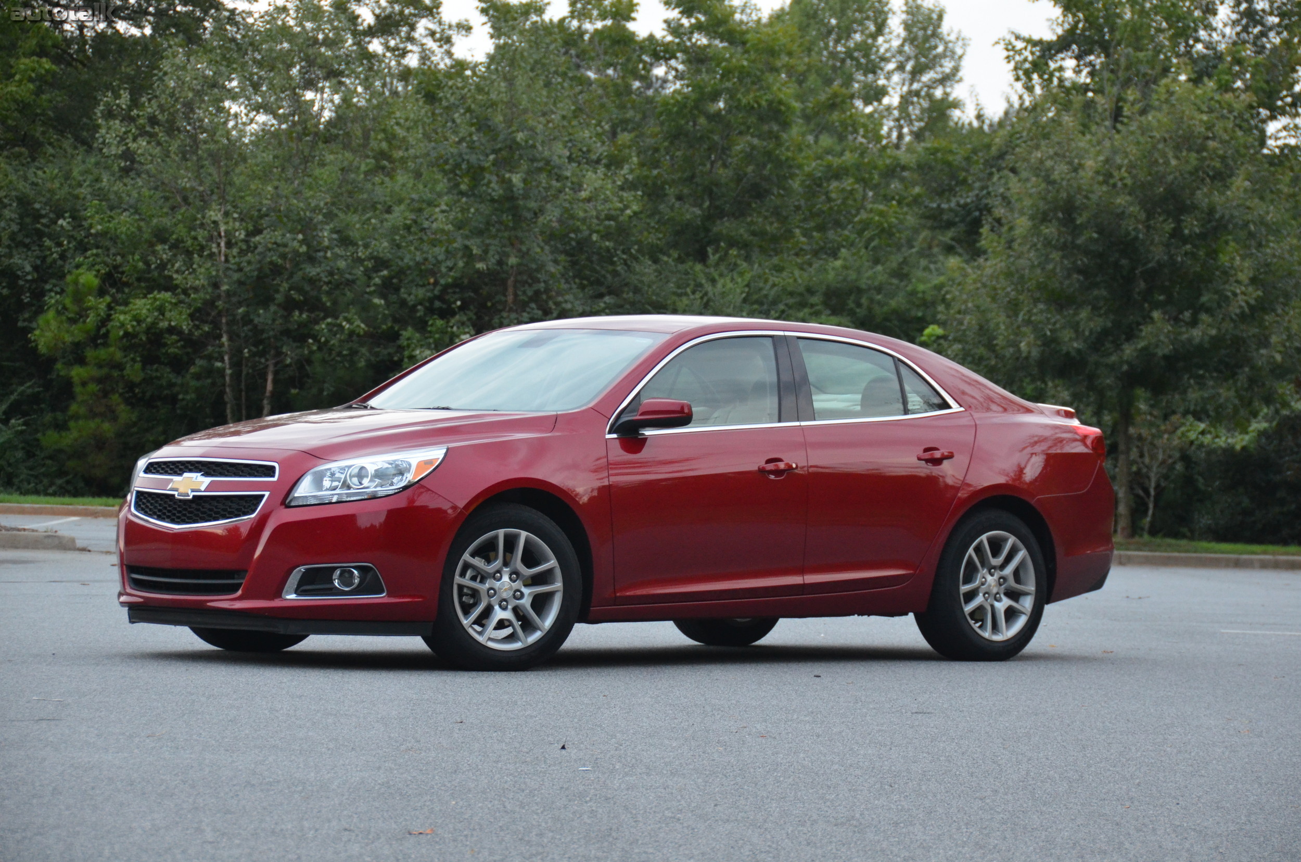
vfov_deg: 11.4
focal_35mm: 120
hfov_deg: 17.1
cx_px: 650
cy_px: 431
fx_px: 4328
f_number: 5
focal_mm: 80
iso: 1600
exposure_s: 1/100
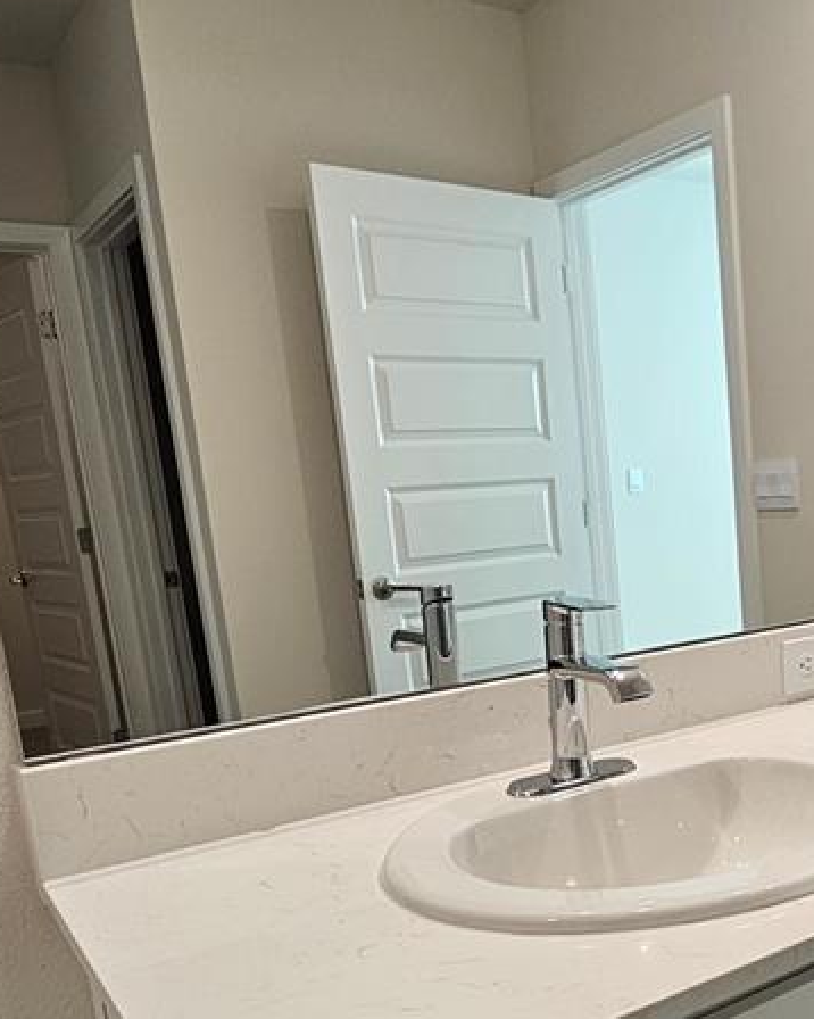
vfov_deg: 51.9
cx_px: 698
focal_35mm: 34
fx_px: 1025
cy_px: 673
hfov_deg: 40.7
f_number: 2.2
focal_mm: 2.2
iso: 125
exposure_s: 1/60
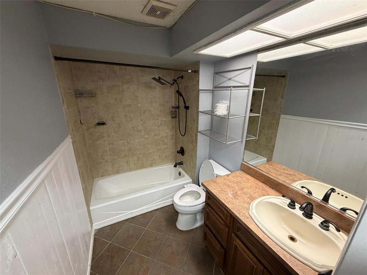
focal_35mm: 14
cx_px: 184
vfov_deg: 85.7
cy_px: 138
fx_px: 148
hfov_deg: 102.1
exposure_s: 1/60
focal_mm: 2.22
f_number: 2.2
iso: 320
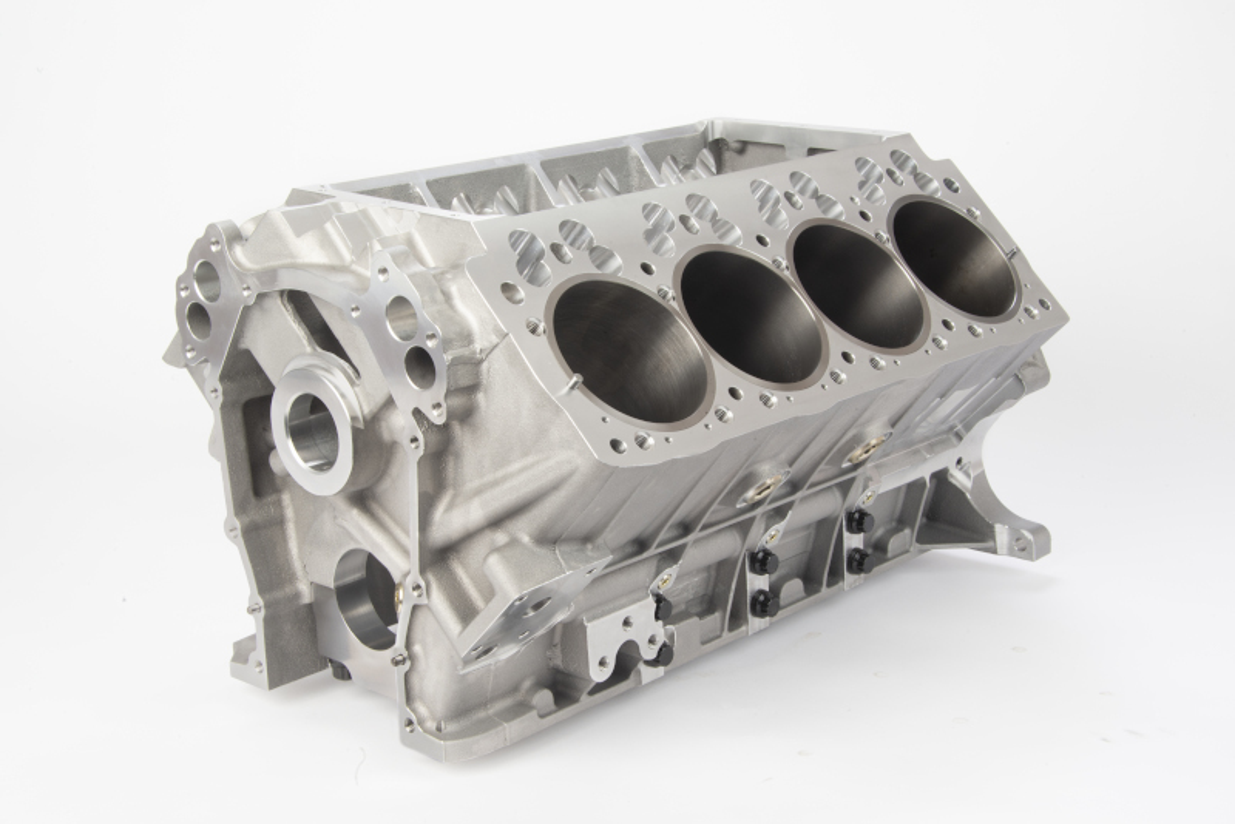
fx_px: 1990
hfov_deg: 34.5
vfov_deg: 23.4
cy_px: 412
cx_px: 618
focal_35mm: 58
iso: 200
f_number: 29
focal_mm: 58
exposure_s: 1/60
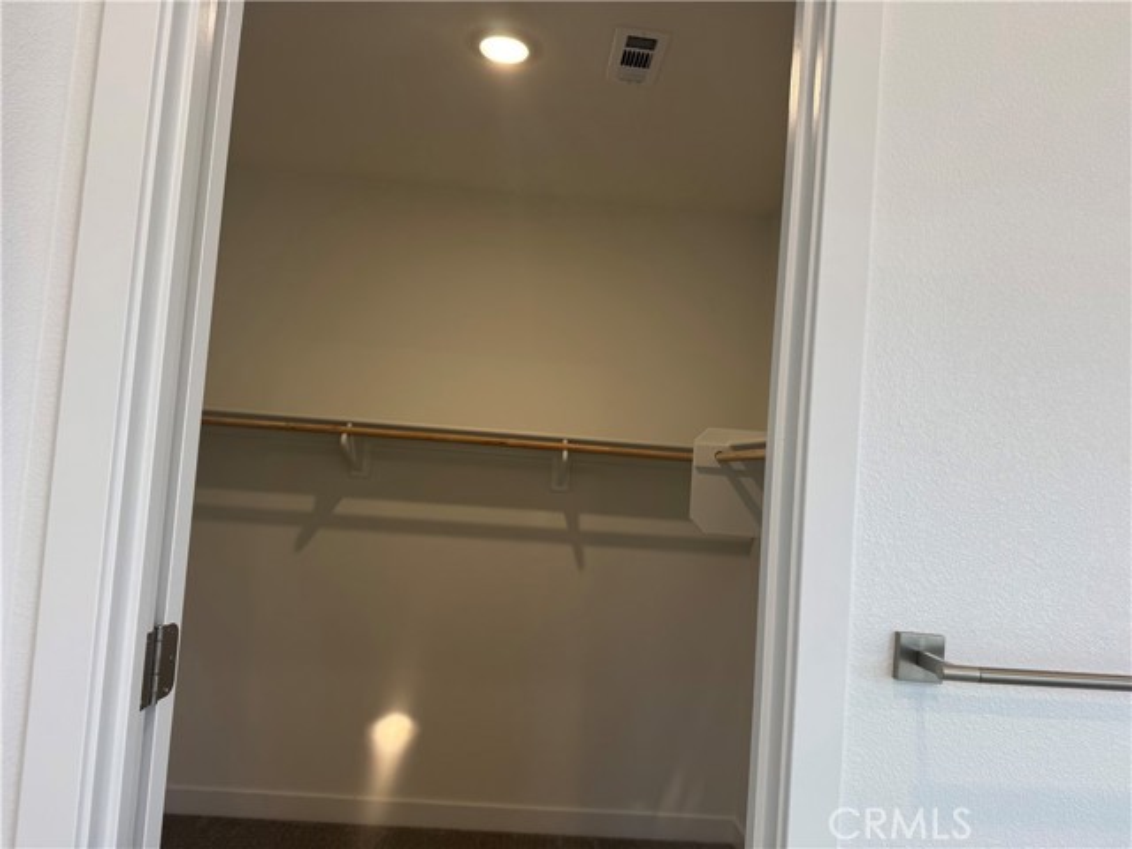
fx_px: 785
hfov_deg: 71.6
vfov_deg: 56.8
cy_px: 424
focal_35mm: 24
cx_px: 566
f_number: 1.78
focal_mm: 6.76
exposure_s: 1/120
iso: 64
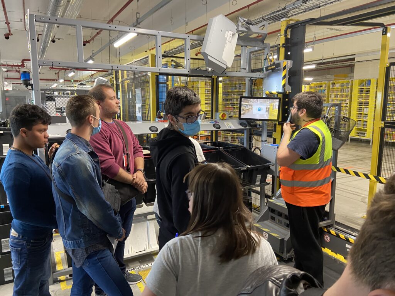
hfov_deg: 67.3
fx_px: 297
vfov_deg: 53.1
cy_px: 148
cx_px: 198
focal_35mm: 26
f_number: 1.8
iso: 320
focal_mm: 4.25
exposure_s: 1/50
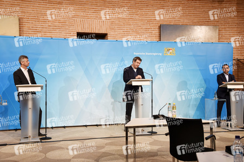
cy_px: 81
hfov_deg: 41.1
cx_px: 122
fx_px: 325
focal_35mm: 48
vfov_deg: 28.0
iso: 1250
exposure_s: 1/60
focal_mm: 48
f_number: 6.3
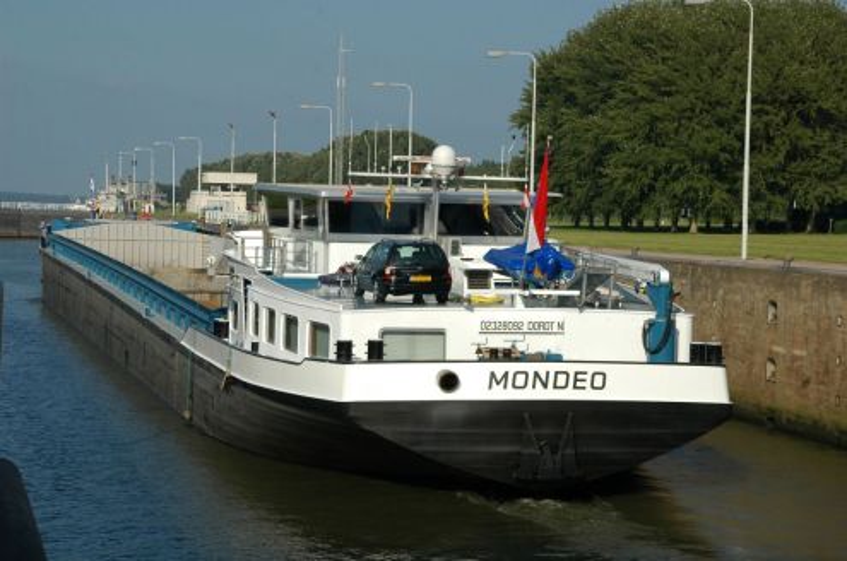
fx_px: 2290
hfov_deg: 21.0
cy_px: 280
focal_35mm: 98
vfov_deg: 14.0
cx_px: 424
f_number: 11
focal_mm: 65
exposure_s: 1/400
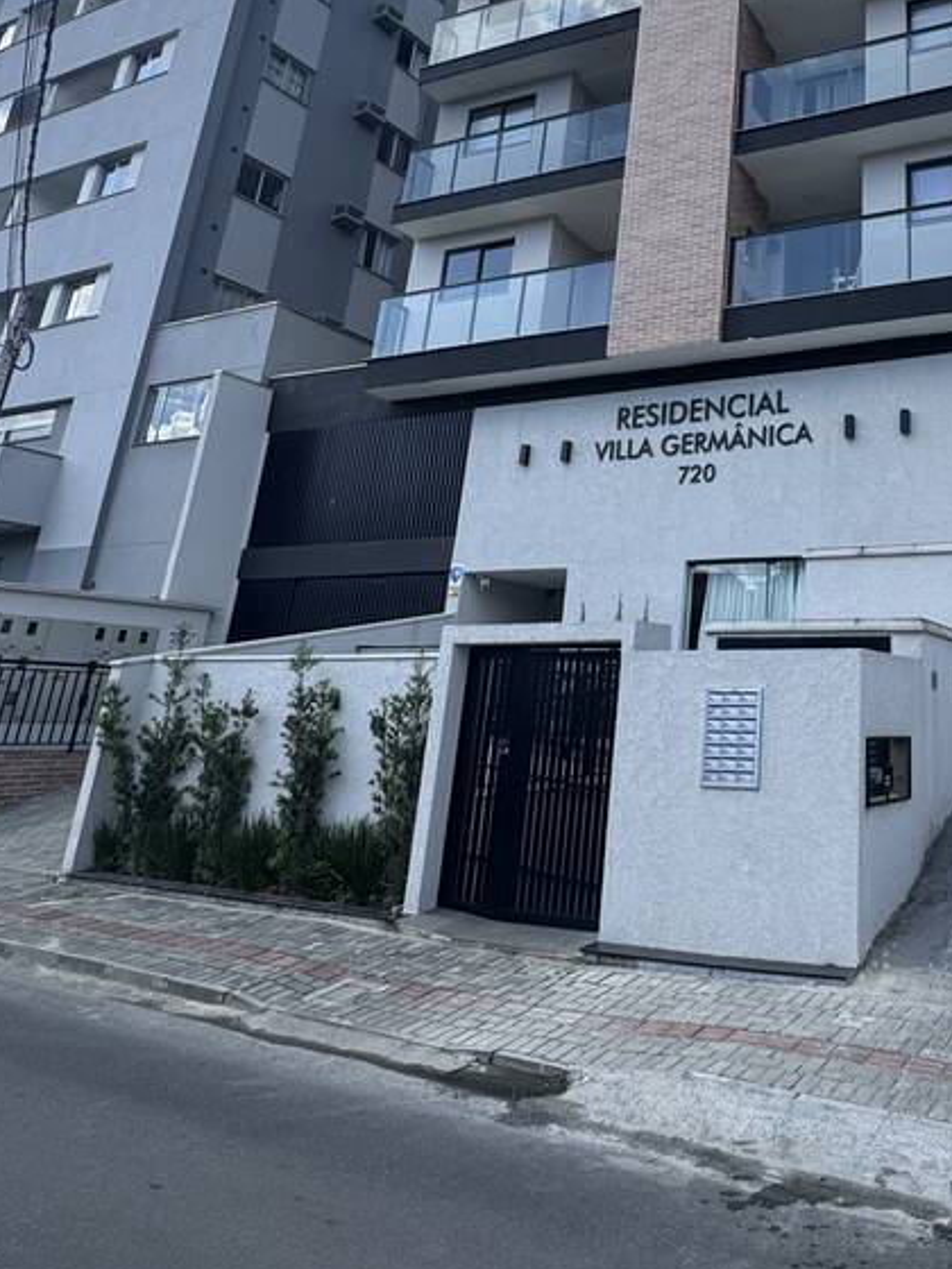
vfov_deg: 63.0
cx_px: 832
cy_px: 385
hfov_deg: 47.0
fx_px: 990
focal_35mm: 27
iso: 40
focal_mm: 2.22
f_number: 2.2
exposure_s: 1/749
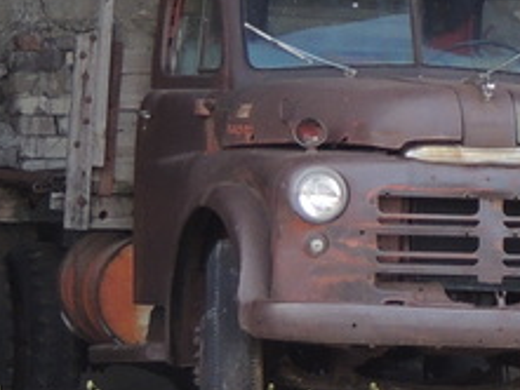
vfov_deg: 1.5
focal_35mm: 985
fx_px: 14805
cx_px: 866
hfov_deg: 2.0
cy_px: -320
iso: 125
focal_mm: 30.3
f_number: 4.5
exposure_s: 1/125
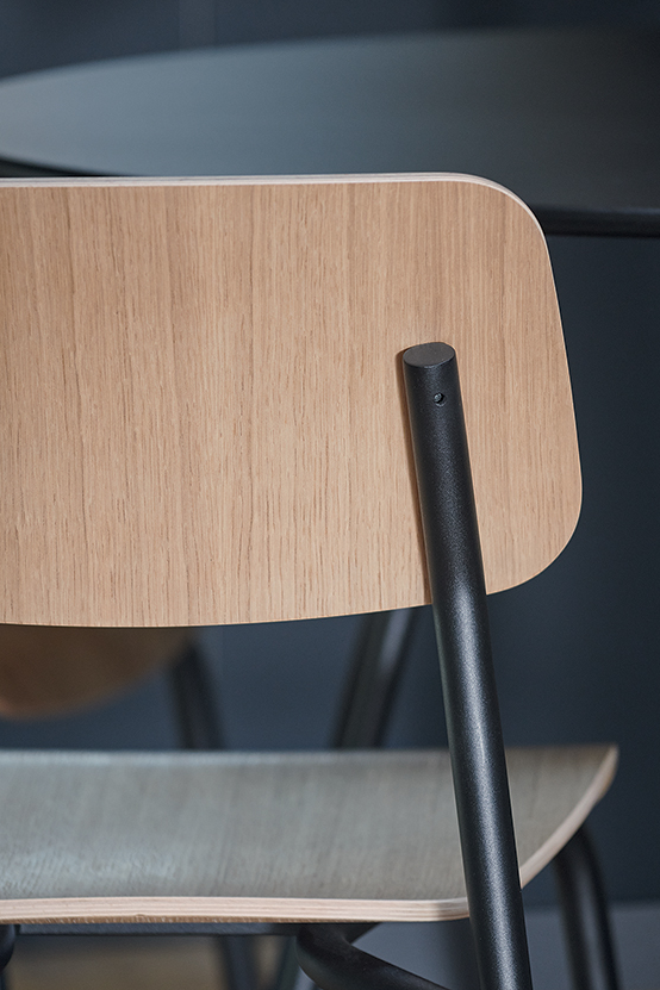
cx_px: 418
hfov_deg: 5.3
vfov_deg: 7.9
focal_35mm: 260
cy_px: 574
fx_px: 7149
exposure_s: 1/125
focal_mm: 200
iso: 800
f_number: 4.5
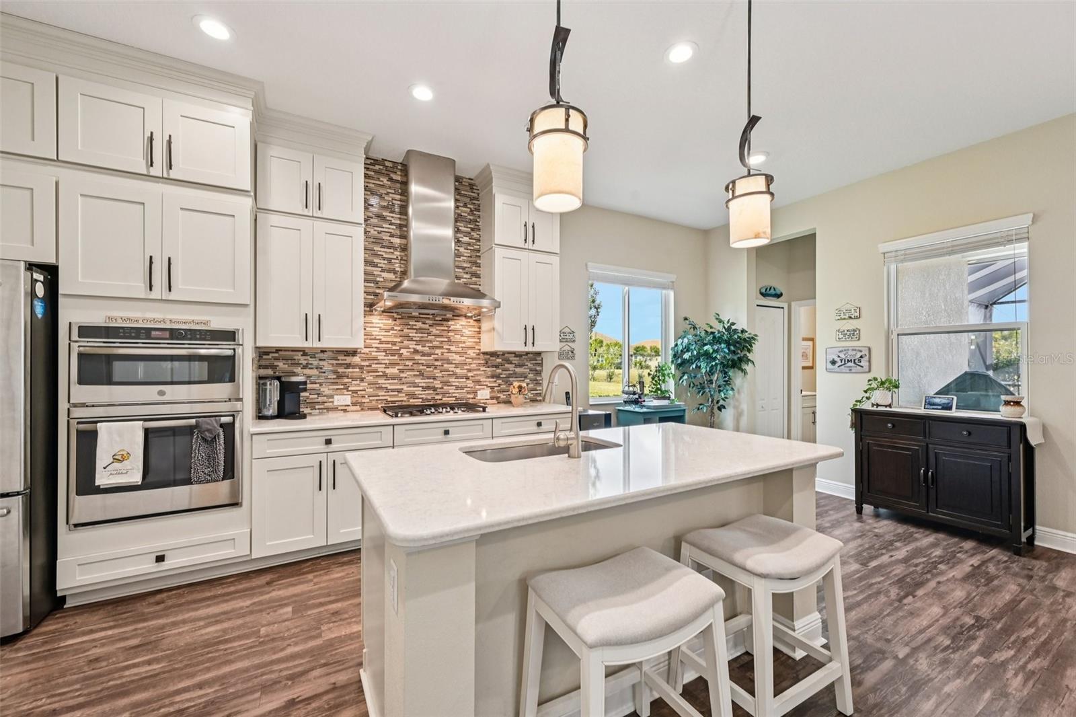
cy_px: 358
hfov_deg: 104.3
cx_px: 538
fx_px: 418
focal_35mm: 14
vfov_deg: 81.2
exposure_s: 1/80
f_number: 8
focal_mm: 14
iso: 400
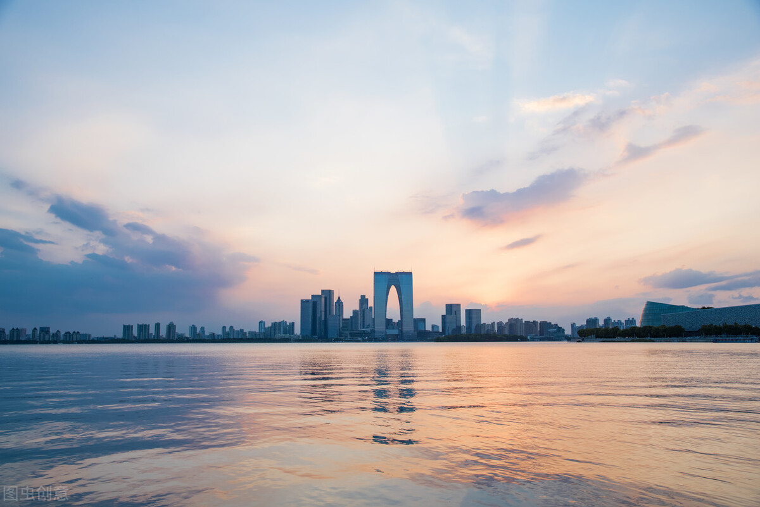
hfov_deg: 58.7
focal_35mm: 32
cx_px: 380
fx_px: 676
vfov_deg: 41.1
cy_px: 254
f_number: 8
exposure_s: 1/250
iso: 500
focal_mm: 32
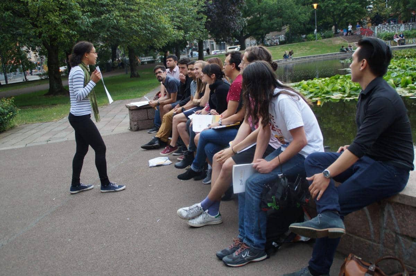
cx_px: 208
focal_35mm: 36
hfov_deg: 53.2
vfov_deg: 36.8
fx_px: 415
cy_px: 138
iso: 250
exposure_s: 1/160
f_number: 4
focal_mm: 24
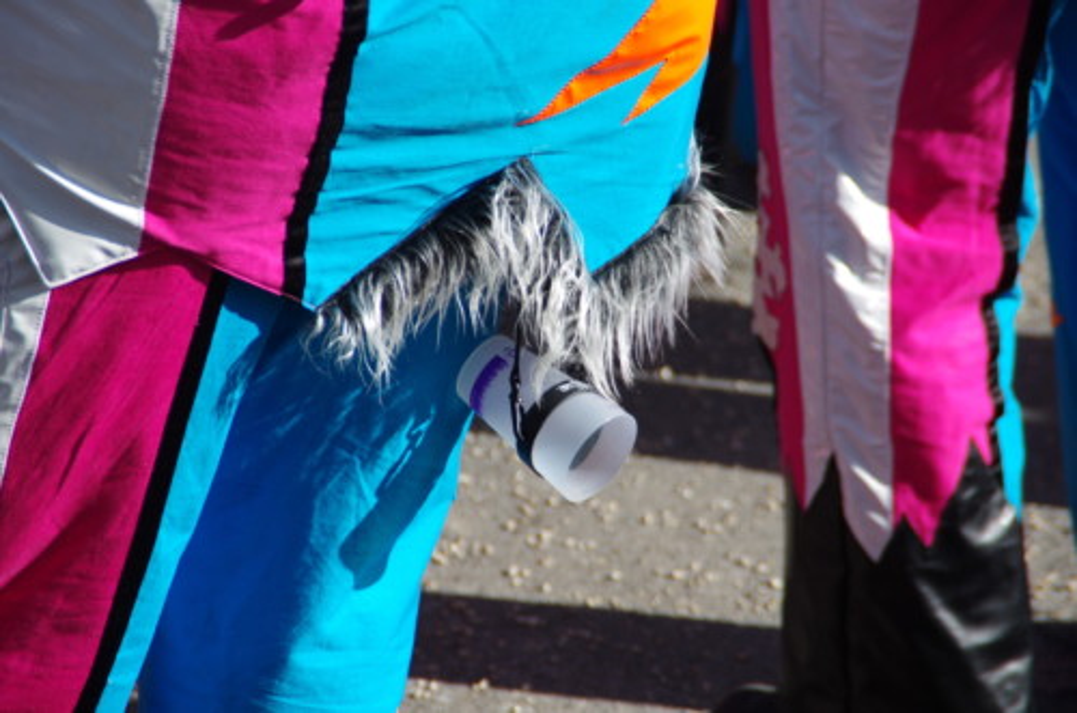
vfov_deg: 4.6
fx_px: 8955
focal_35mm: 300
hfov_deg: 6.9
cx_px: 538
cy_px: 356
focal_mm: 200
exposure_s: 1/250
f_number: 6.3
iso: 100
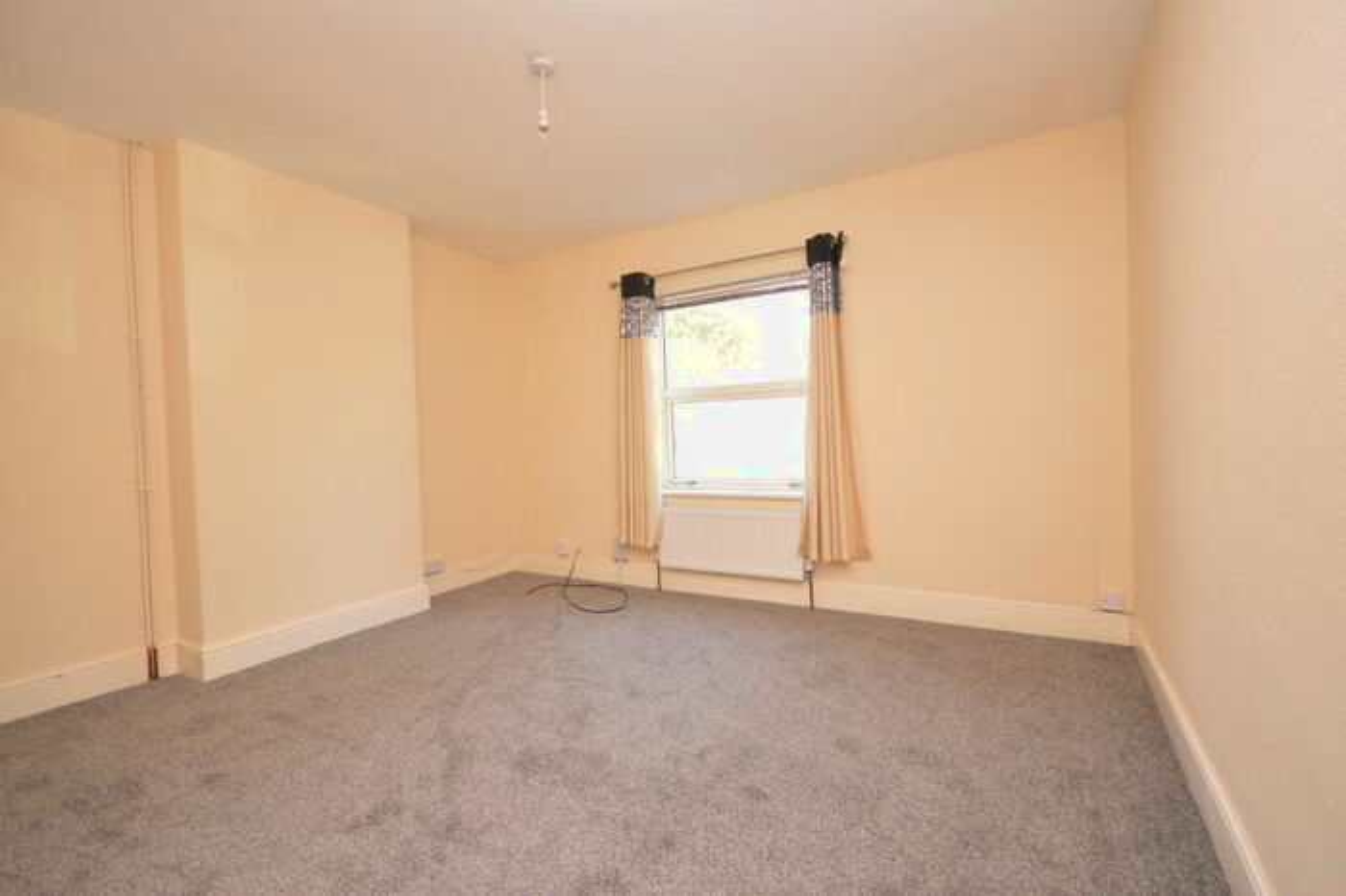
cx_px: 673
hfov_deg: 100.4
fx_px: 561
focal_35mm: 15
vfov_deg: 77.3
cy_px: 448
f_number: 4
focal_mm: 10
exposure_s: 1/80
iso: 400
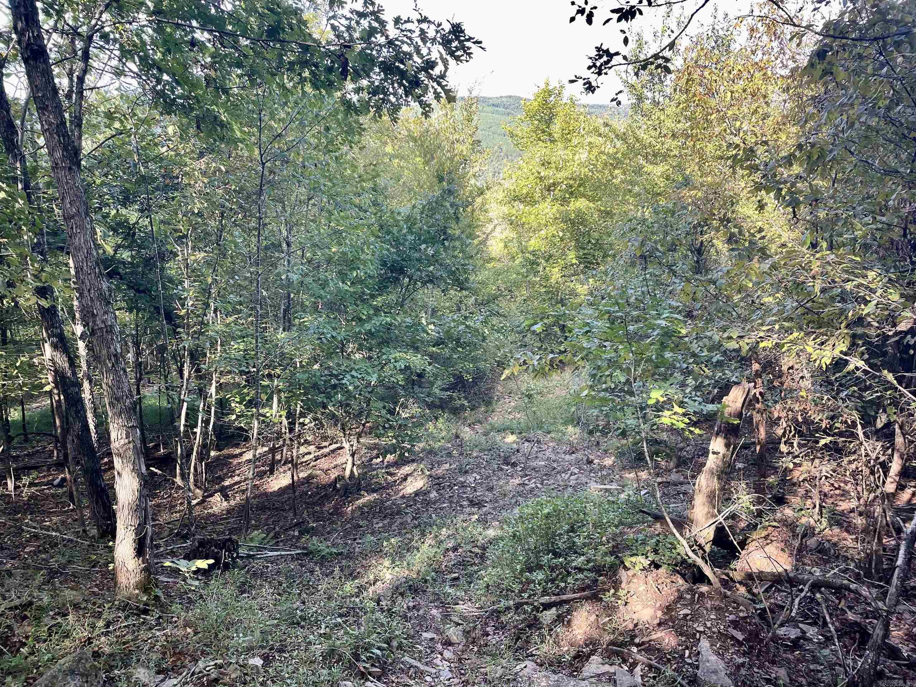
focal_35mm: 26
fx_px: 688
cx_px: 458
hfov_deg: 67.3
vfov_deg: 53.1
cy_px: 344
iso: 32
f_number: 1.6
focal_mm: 4.2
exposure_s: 1/132
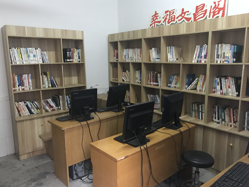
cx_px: 124
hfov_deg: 63.4
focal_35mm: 28
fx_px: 201
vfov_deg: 49.7
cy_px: 94
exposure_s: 1/6
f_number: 1.8
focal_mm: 3.99
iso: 100
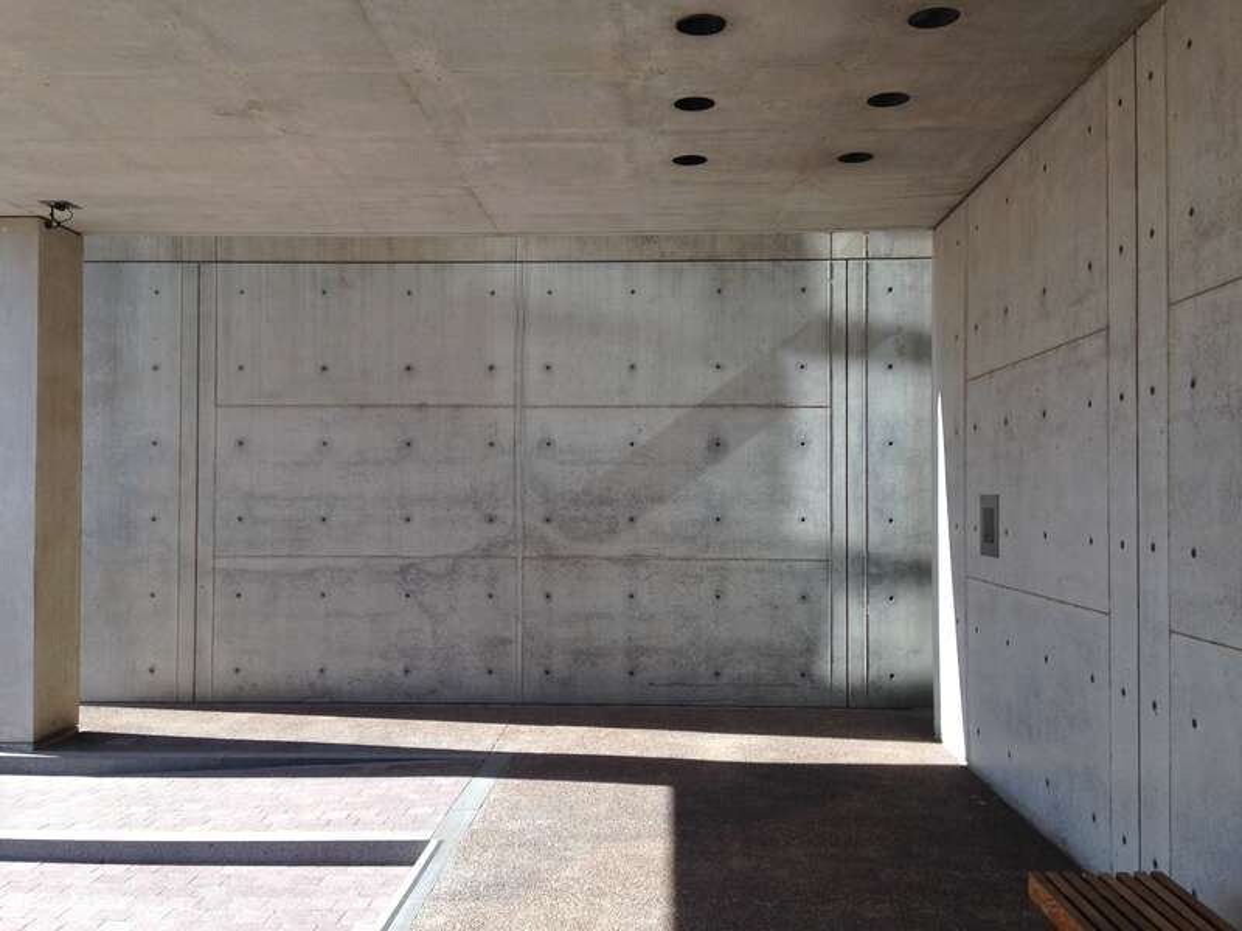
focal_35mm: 33
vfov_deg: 42.9
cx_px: 621
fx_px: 1184
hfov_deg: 55.4
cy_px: 466
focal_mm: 4.12
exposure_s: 1/630
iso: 50
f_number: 2.4
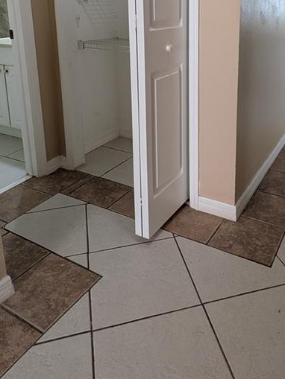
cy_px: 81
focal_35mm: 33
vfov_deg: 52.2
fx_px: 362
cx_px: 172
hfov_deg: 42.7
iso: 50
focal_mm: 1.83
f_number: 2.2
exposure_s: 1/40
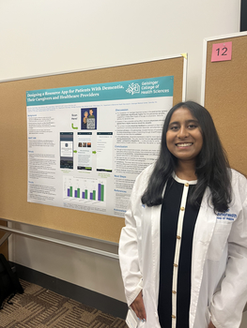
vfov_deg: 67.3
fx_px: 247
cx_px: 124
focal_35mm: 26
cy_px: 164
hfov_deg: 53.1
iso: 125
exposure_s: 1/60
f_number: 1.6
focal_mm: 5.1
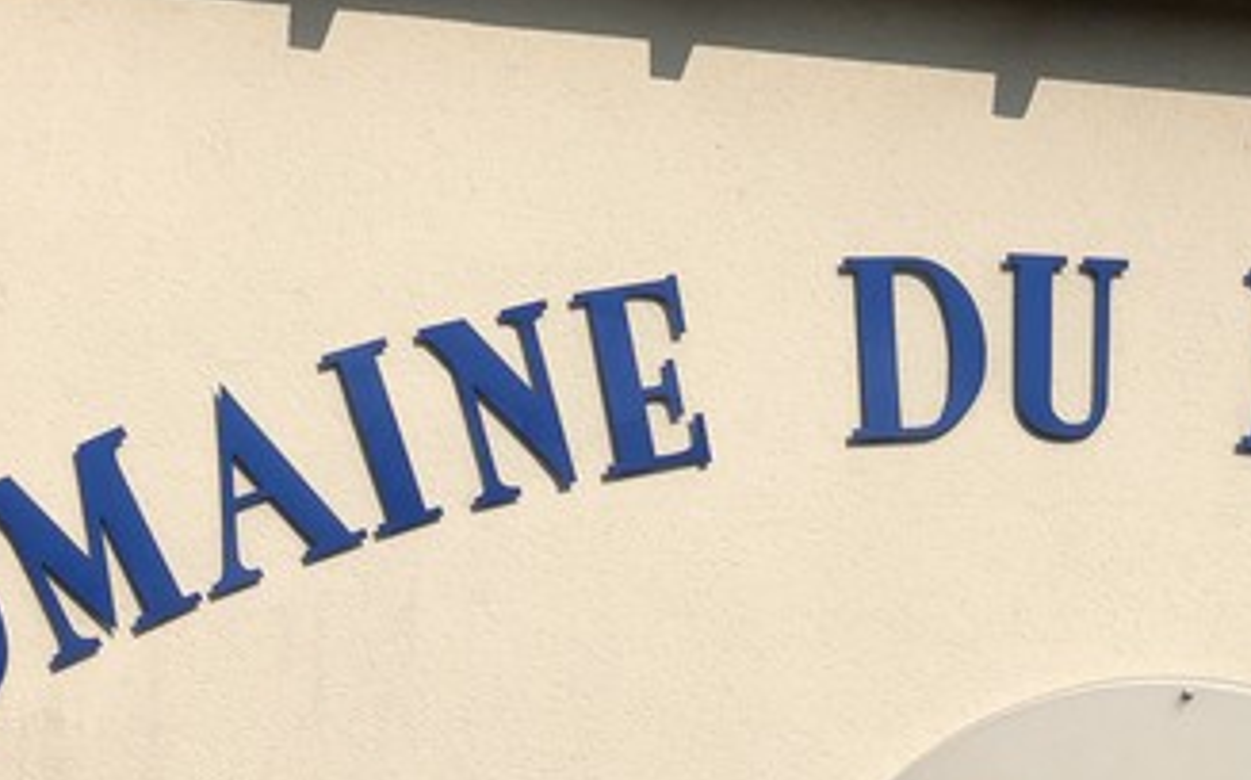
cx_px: 1052
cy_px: 868
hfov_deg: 15.4
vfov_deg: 9.6
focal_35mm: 135
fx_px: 4600
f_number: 2.4
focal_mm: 6
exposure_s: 1/3003
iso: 16
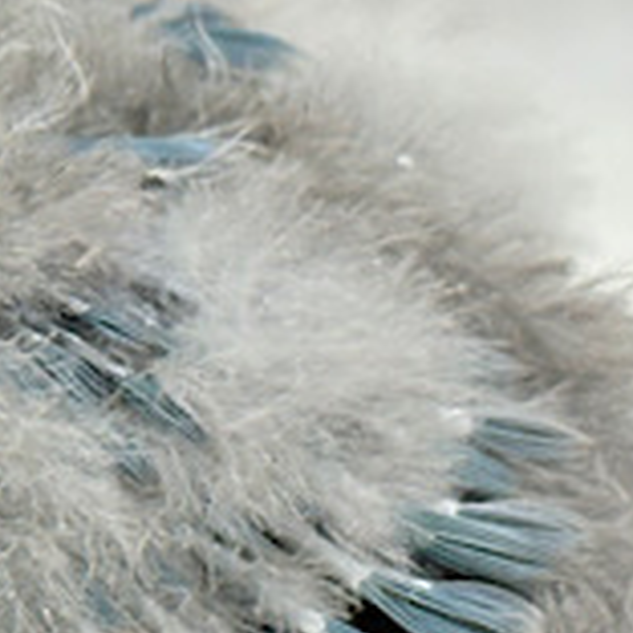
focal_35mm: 189
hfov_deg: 8.9
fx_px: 3910
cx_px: -418
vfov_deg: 9.3
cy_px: 288
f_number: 1.6
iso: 80
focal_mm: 5.96
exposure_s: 1/100
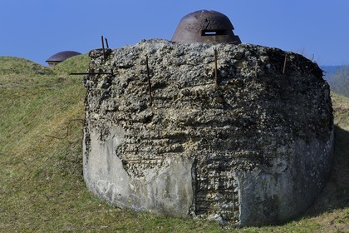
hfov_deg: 13.7
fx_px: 1454
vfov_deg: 9.1
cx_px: 174
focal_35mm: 150
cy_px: 116
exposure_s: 1/160
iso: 200
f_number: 13
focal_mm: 150
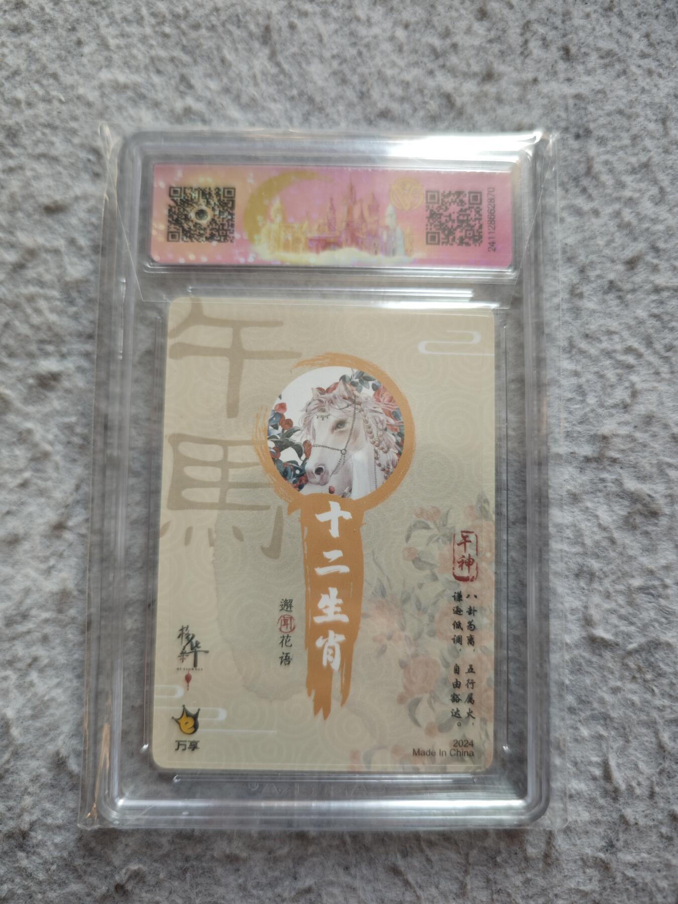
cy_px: 452
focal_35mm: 23
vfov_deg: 73.9
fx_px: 601
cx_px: 339
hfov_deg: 58.9
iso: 160
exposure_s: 1/100
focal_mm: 6.55
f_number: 1.6
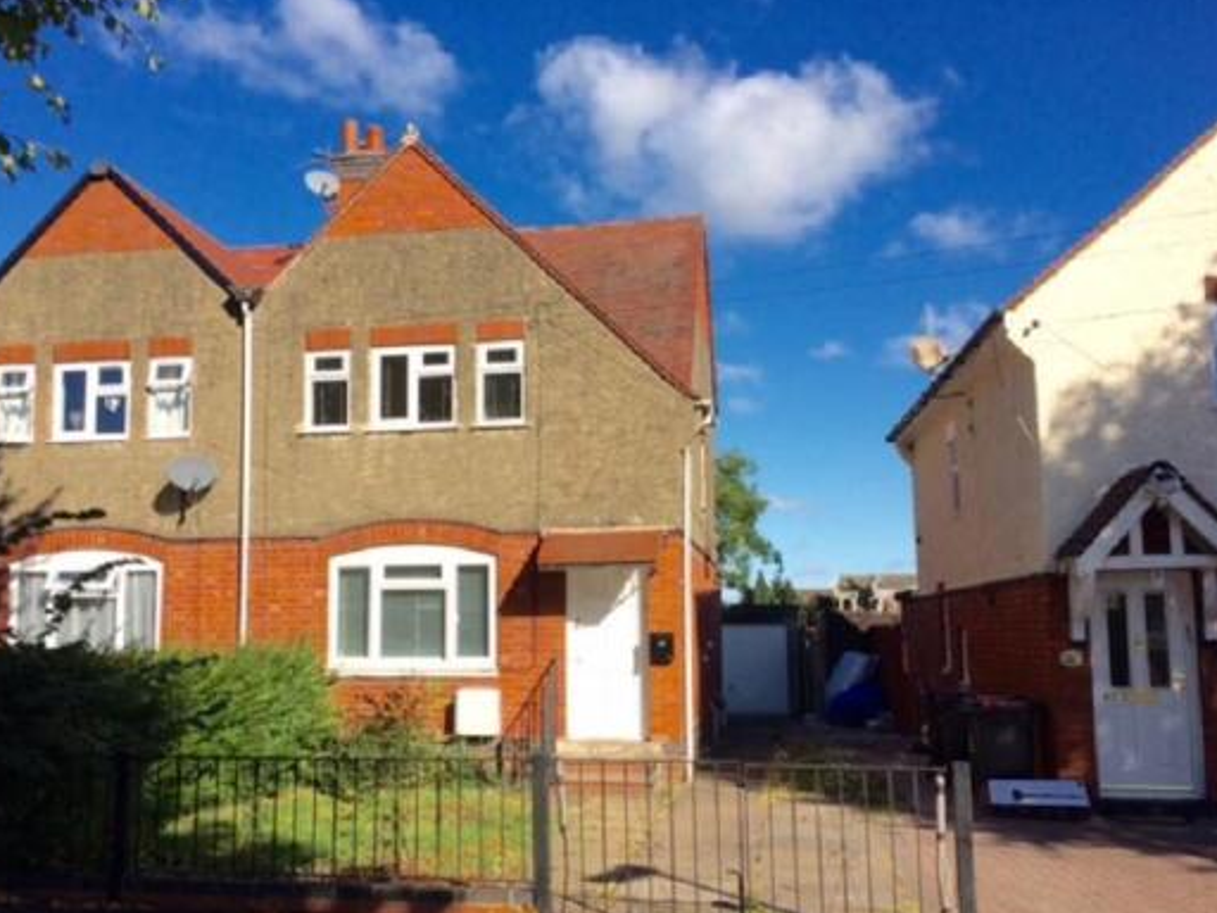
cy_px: 503
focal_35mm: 33
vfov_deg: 42.9
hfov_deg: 55.3
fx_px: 1160
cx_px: 548
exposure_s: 1/2415
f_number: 2.2
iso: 32
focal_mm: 4.15
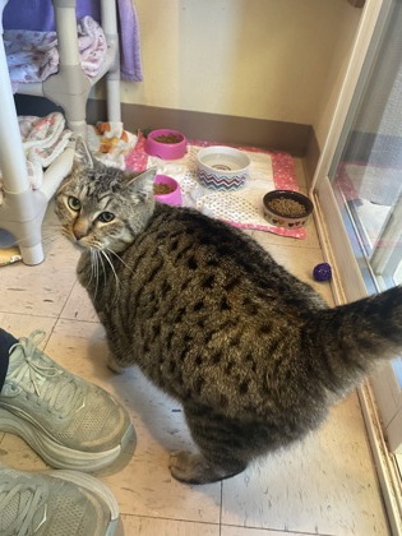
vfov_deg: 67.3
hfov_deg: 53.1
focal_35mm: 26
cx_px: 201
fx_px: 403
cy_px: 268
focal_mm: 4.25
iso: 320
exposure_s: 1/60
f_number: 1.8
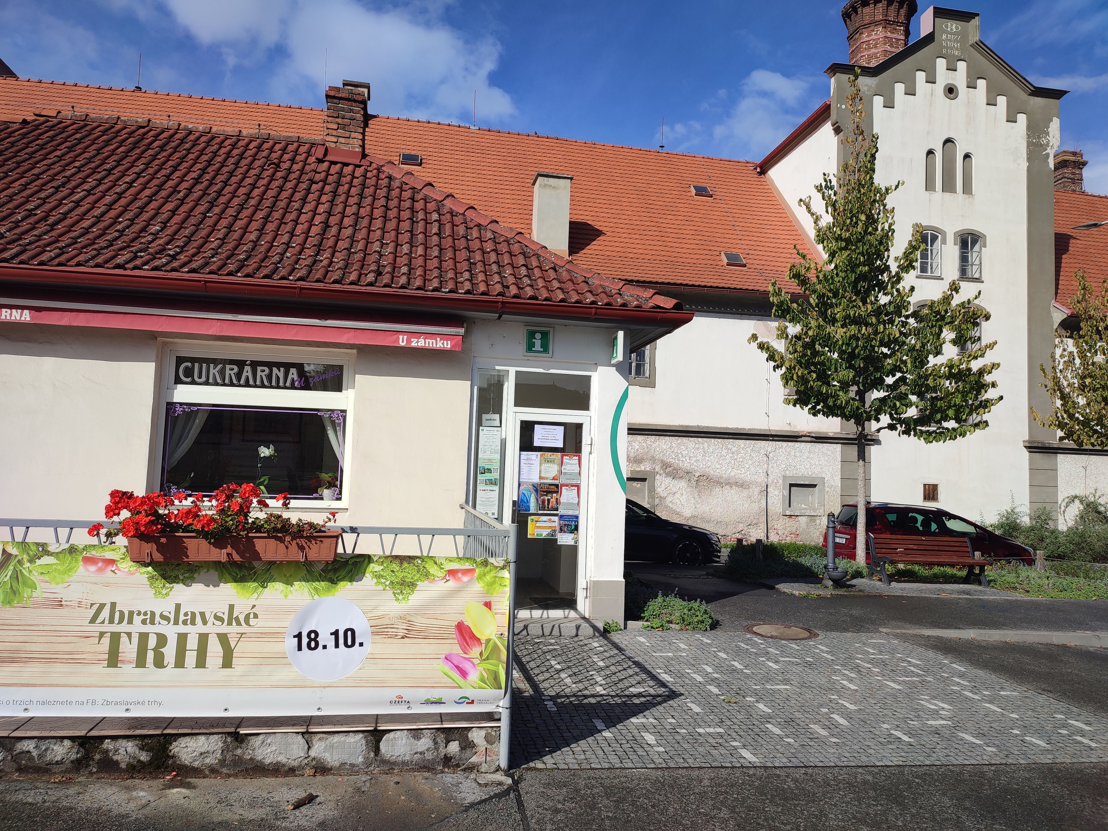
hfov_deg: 69.4
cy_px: 416
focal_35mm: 25
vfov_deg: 54.9
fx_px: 800
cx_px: 554
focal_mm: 6.04
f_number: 1.9
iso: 50
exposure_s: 1/1018
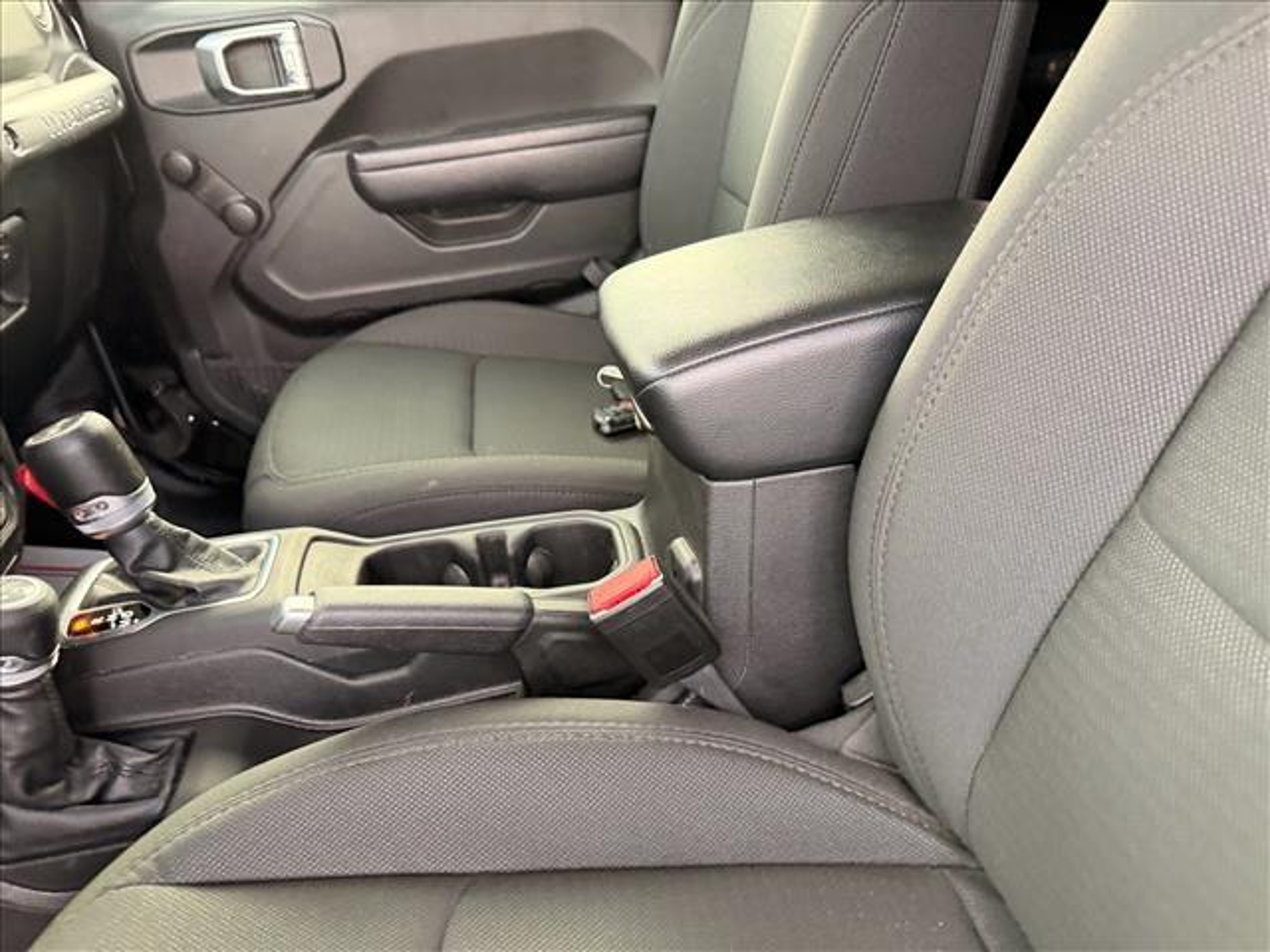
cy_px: 476
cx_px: 635
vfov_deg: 56.8
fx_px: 881
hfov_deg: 71.6
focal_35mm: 24
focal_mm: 6.76
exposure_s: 1/60
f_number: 1.78
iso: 250
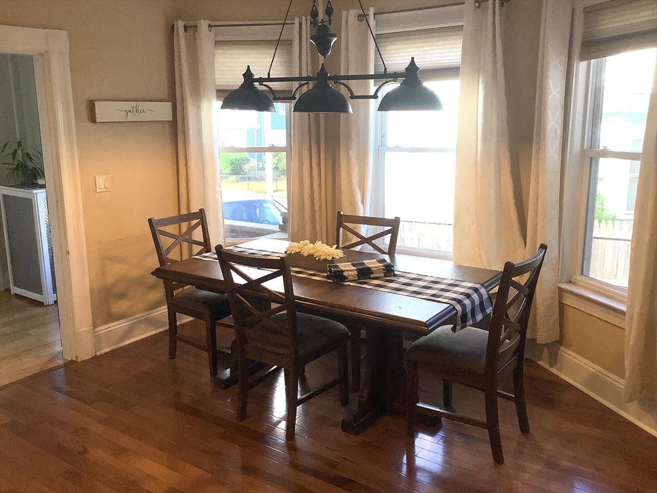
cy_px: 246
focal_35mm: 31
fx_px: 588
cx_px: 328
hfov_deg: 58.4
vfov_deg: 45.4
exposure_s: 1/120
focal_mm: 3.3
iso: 80
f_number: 2.4
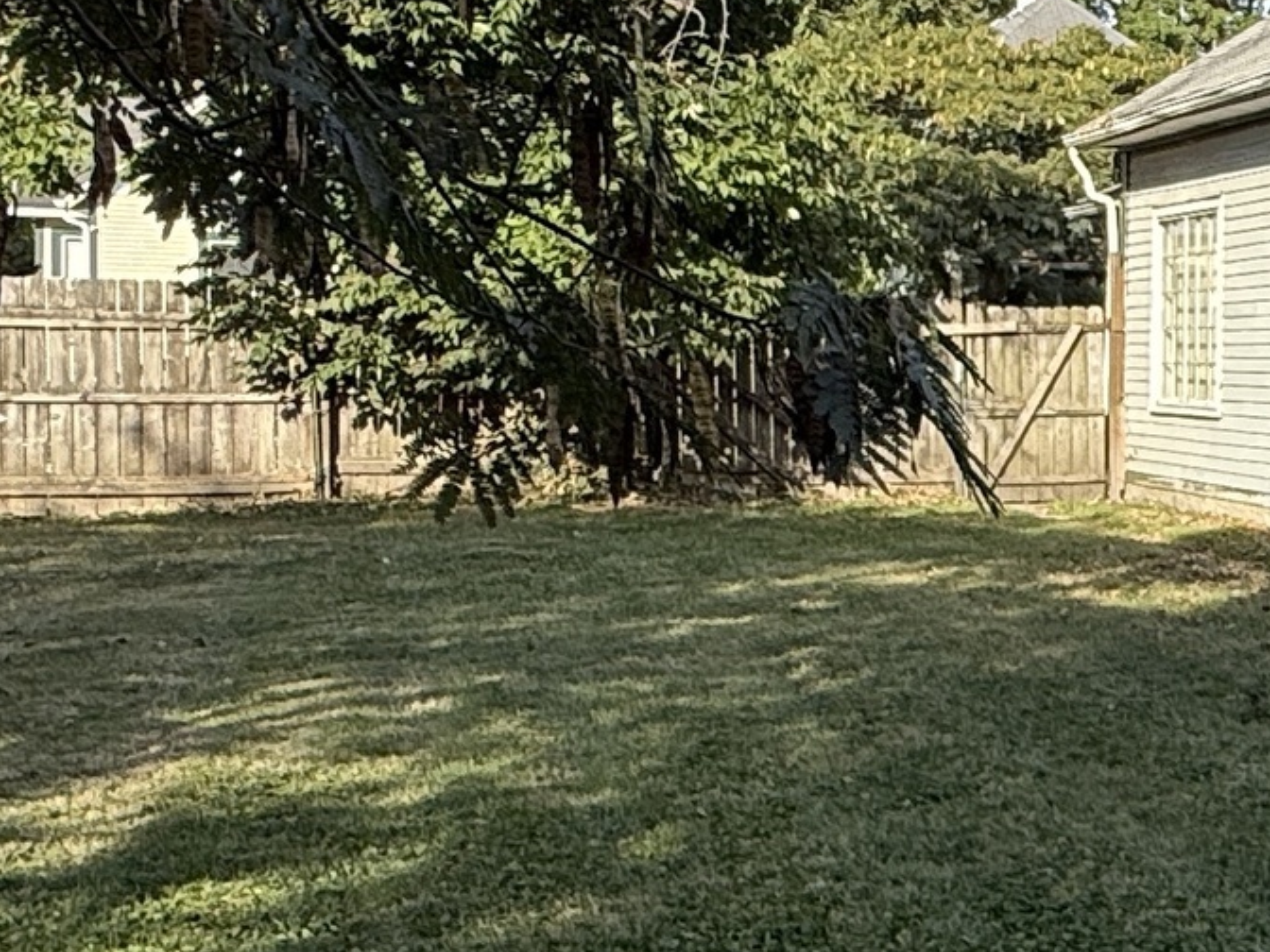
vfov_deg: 22.9
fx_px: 2348
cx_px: 1780
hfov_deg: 24.9
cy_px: 429
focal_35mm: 64
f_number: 2.2
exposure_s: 1/970
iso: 50
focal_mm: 2.22
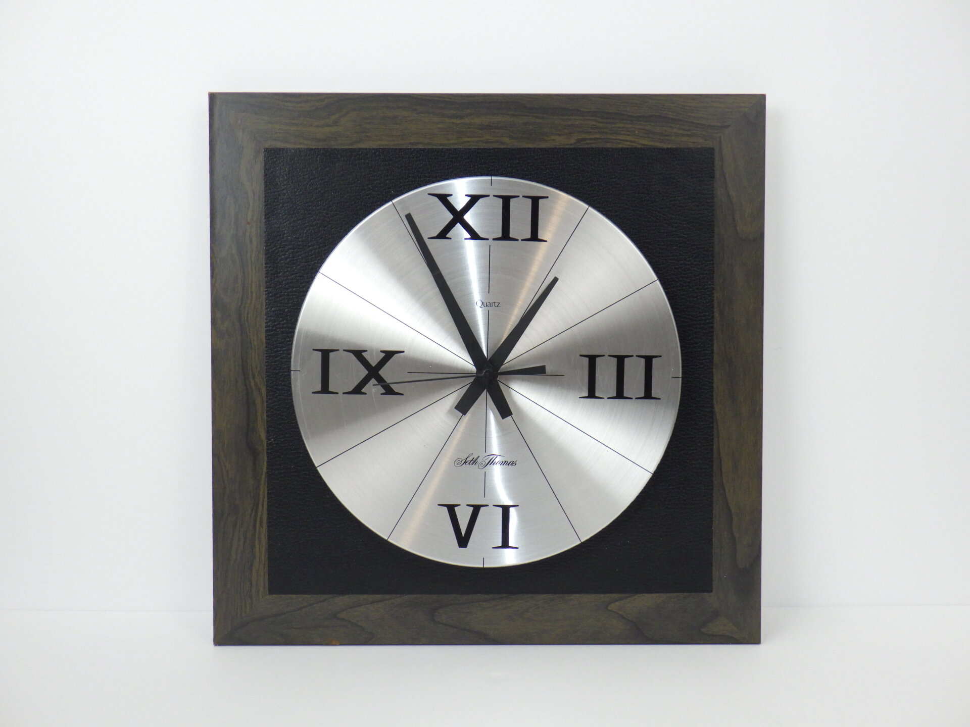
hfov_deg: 54.0
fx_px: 953
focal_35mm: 34
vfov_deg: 41.8
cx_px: 485
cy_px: 364
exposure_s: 1/40
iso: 125
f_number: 3.8
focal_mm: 6.1
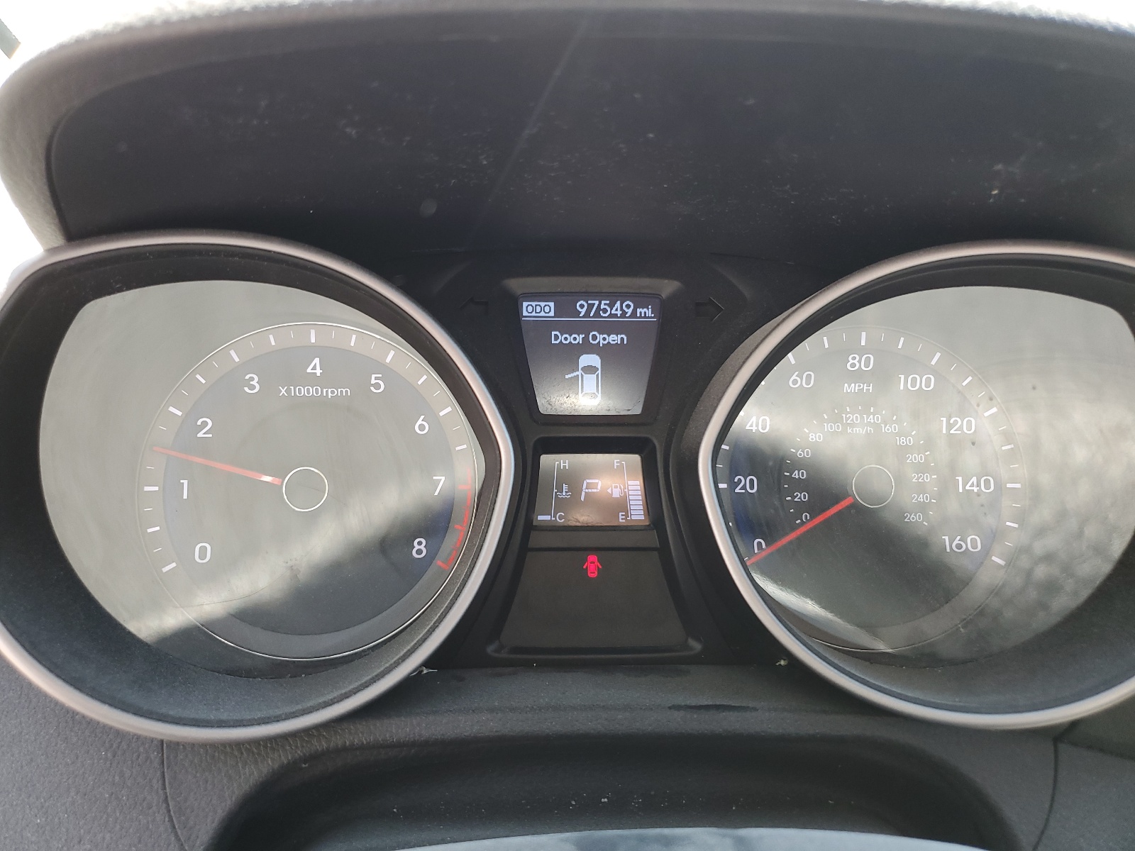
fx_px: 852
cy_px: 426
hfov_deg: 67.3
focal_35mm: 26
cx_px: 568
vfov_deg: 53.1
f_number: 1.5
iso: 61
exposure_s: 1/120
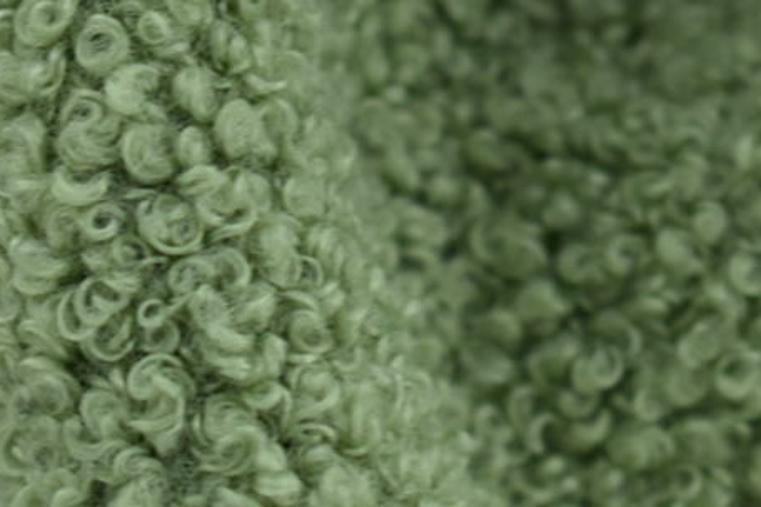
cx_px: 73
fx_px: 6975
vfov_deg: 4.1
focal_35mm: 330
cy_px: 861
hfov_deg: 6.2
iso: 100
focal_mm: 50
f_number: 3.5
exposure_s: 1/125
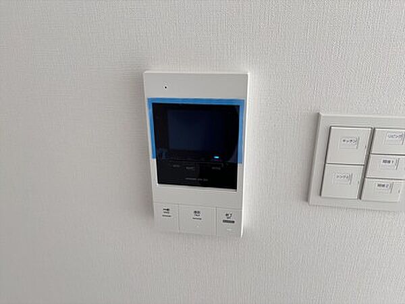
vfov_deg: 53.1
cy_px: 152
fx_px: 304
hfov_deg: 67.3
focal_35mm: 26
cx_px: 202
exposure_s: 1/100
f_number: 1.6
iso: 125
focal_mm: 5.1
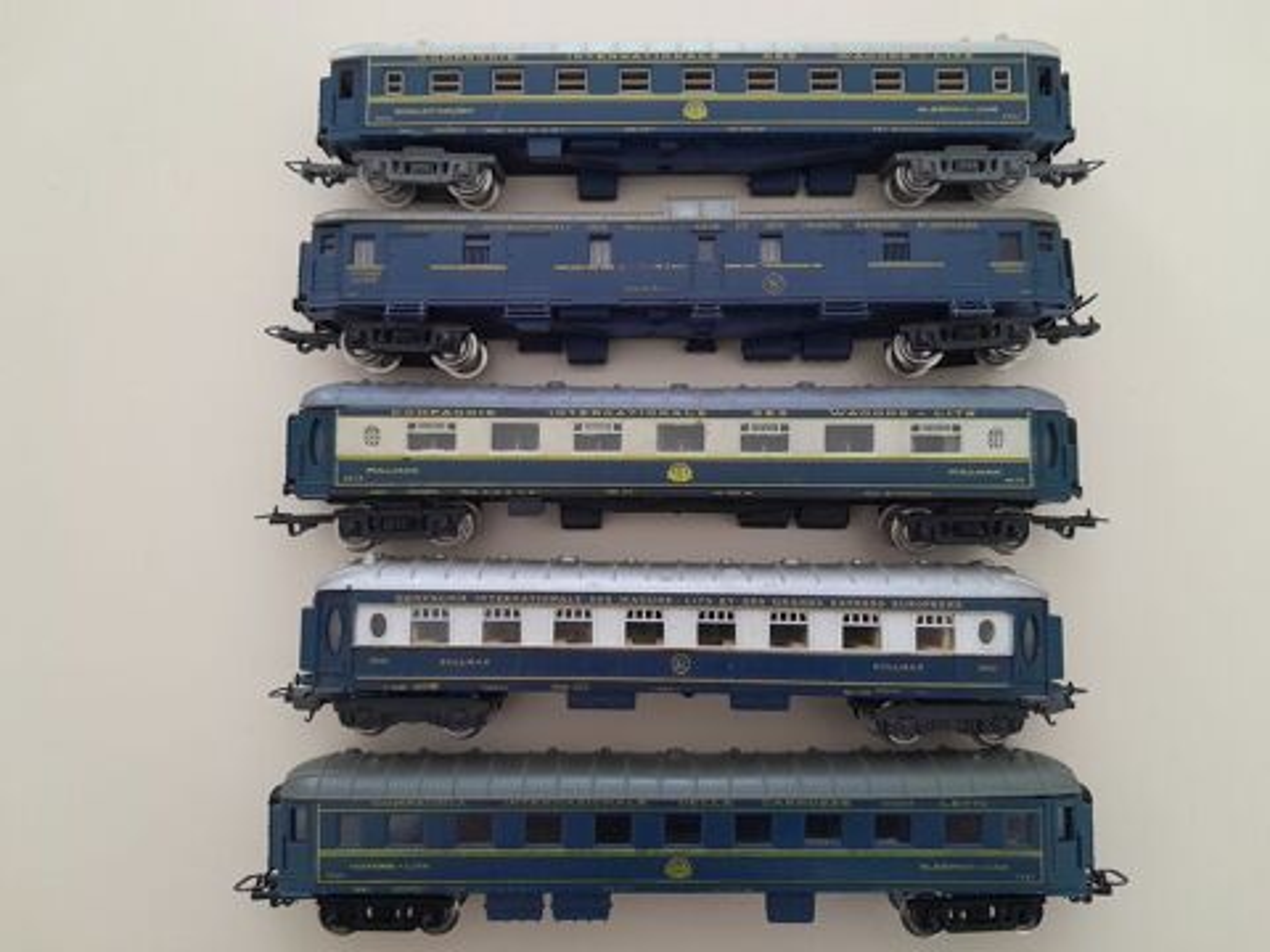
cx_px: 635
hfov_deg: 65.3
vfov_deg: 51.4
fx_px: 991
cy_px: 476
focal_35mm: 27
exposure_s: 1/50
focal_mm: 4
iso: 400
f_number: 1.8
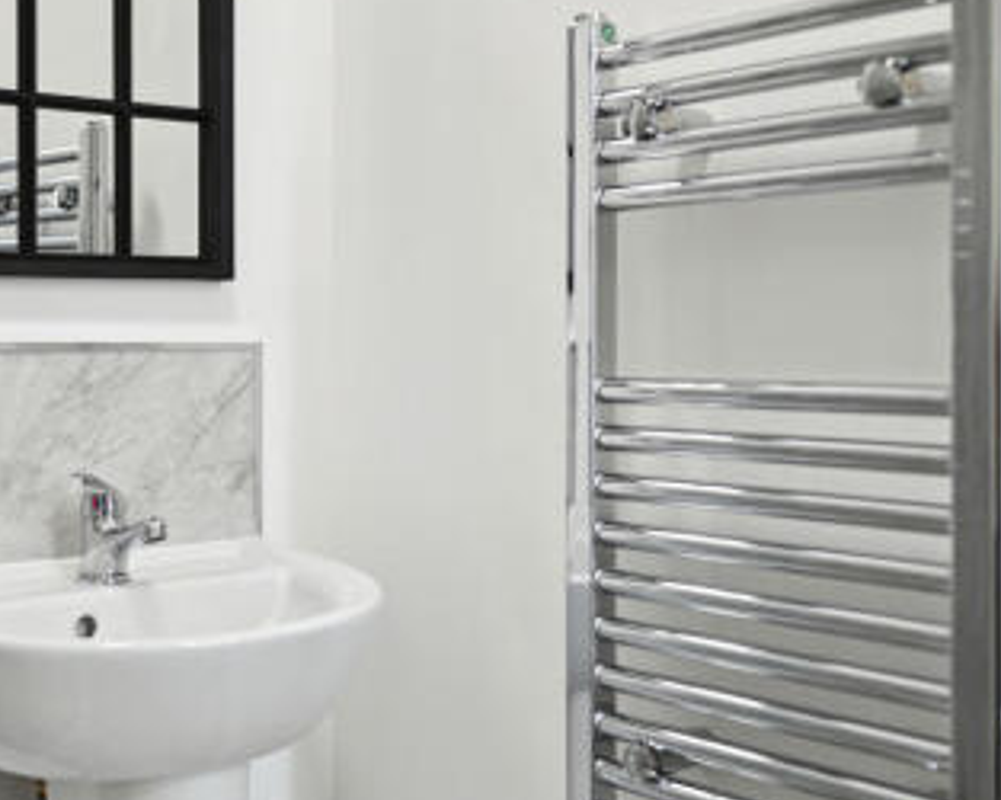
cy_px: 408
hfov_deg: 37.1
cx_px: 368
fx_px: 1480
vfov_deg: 30.2
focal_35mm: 50
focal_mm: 35
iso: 100
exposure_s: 1/50
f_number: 2.5
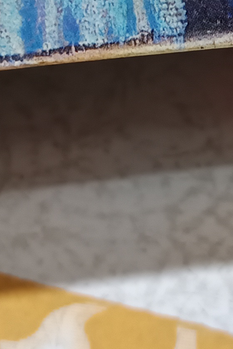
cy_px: -58
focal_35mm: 118
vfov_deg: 16.7
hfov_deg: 11.6
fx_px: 1145
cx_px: 153
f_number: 1.7
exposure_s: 1/25
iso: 1072
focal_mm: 5.31
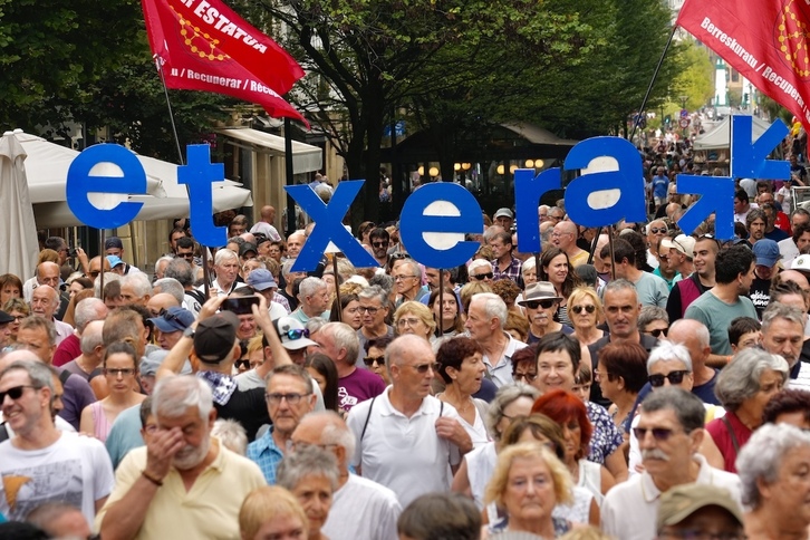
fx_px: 3532
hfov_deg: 13.1
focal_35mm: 157
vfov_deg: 8.7
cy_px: 270
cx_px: 405
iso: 400
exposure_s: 1/500
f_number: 6.3
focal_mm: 105
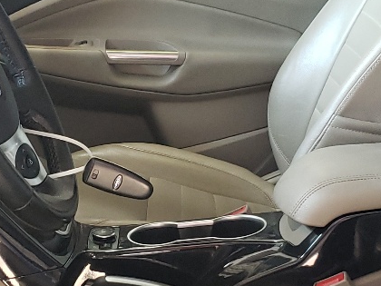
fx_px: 1090
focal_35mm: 99
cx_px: 79
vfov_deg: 14.9
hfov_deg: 19.6
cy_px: 219
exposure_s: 1/60.2
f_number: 1.5
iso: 145
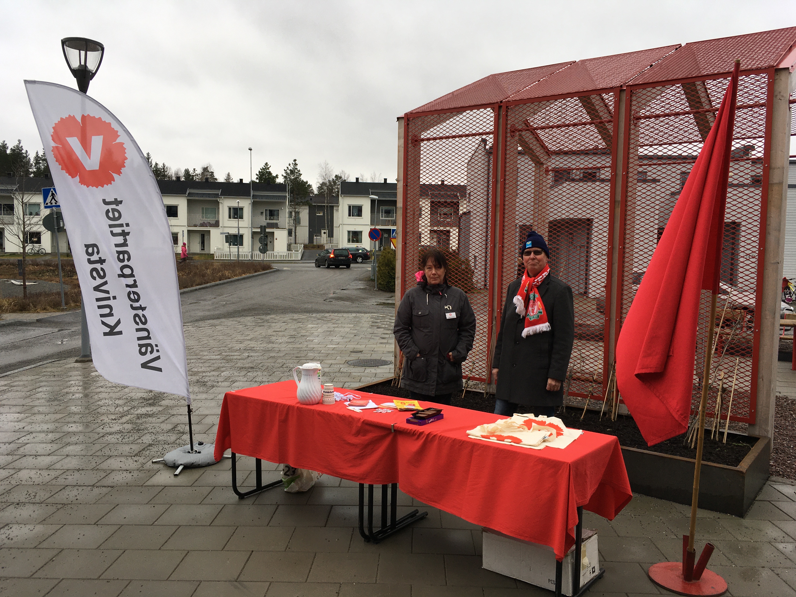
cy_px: 298
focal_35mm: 29
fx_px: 667
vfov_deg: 48.2
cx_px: 398
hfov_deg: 61.7
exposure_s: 1/212
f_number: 2.2
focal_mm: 4.15
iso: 25
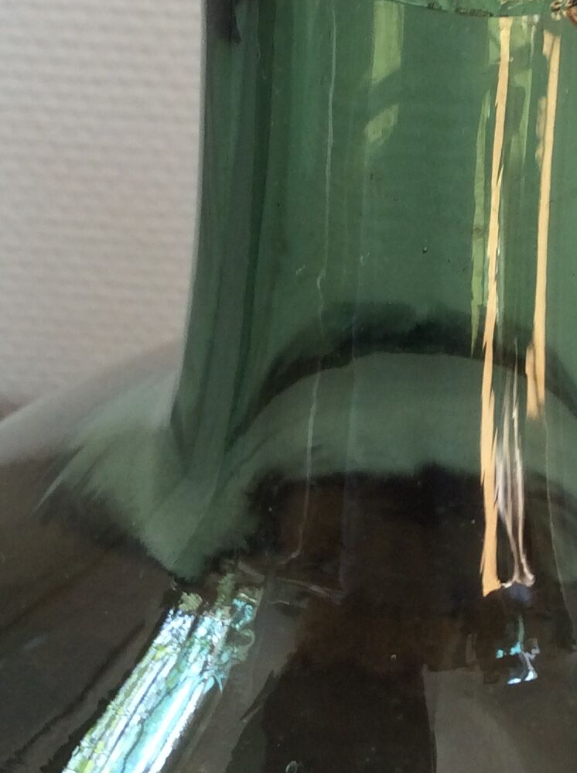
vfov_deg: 23.5
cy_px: 255
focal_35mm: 83
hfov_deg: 17.6
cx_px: 439
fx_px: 1850
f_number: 2.4
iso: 40
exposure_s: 1/25
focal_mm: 3.3
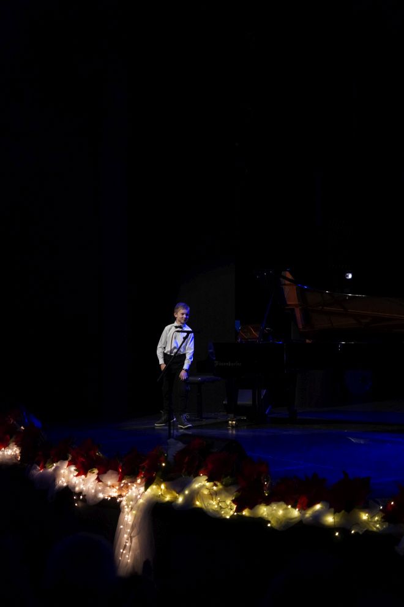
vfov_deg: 27.0
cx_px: 202
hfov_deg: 18.2
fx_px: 1262
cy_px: 304
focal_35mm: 75
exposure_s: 1/125
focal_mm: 50
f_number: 3.2
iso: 1600
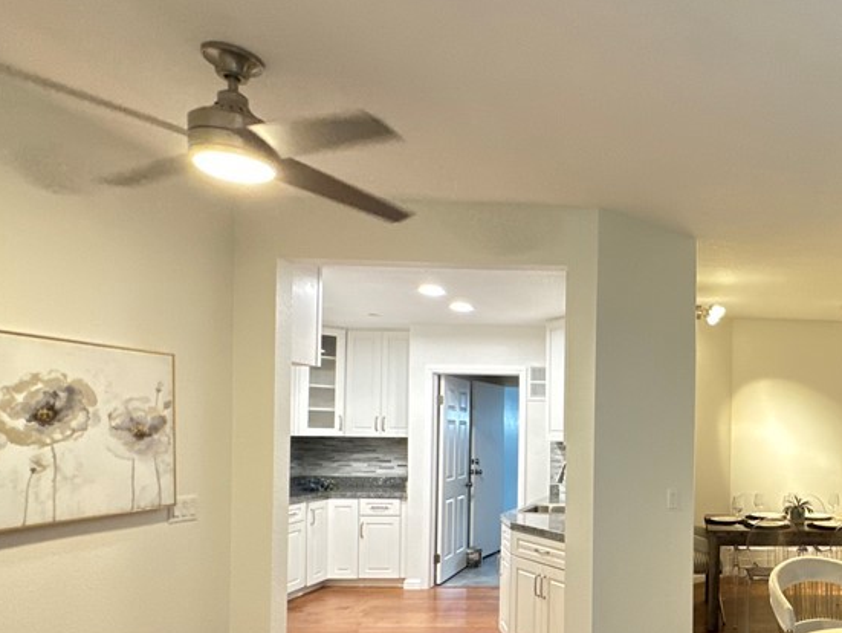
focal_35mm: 26
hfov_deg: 59.3
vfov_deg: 52.0
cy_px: 430
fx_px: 633
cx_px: 726
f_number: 2.2
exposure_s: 1/60
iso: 800
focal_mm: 2.22
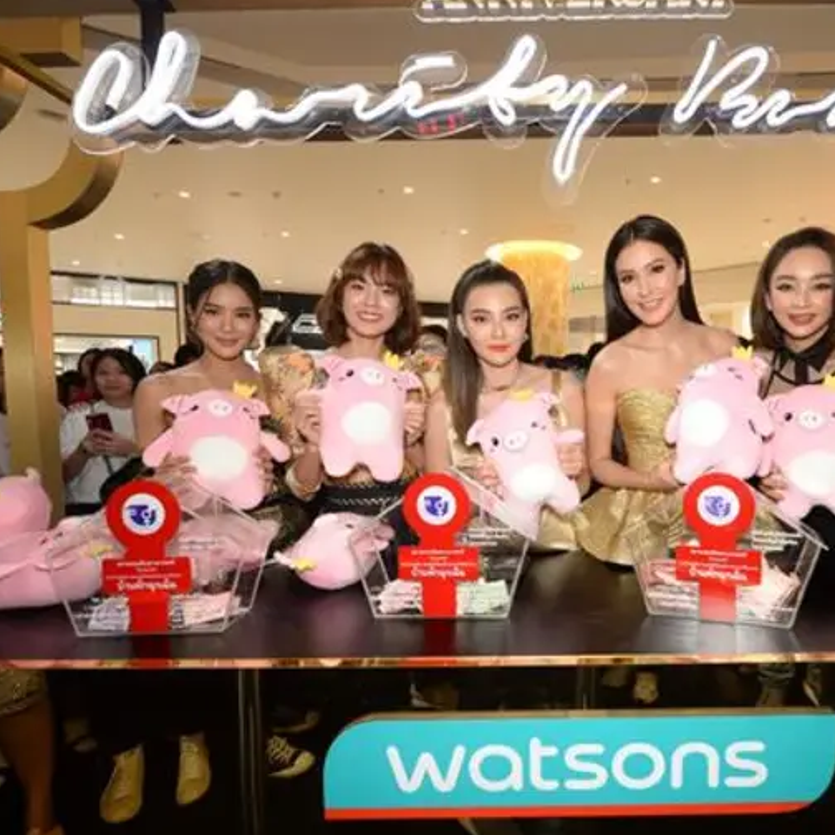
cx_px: 553
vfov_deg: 72.1
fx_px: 573
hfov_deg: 70.2
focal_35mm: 21
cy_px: 423
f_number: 5
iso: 1000
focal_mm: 16
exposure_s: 1/160
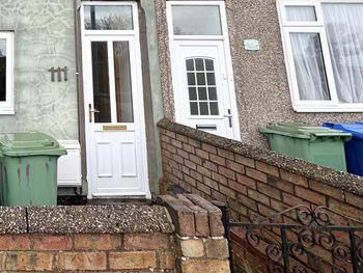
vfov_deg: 39.3
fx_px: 336
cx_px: 8
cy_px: 3
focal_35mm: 32
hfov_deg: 48.0
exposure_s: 1/267
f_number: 2.2
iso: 40
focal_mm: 2.22
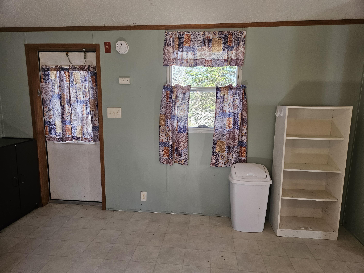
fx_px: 242
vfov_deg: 58.9
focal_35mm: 23
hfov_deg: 73.9
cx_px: 182
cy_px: 136
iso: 160
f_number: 1.8
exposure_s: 1/207
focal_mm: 5.4
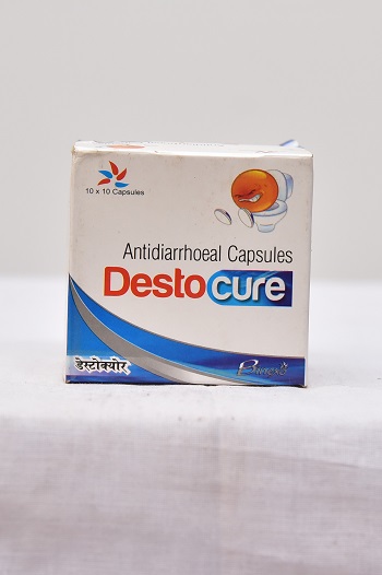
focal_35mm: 82
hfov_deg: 16.6
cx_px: 191
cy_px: 288
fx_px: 1307
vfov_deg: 24.8
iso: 1600
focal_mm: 82
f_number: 4.5
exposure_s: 1/125
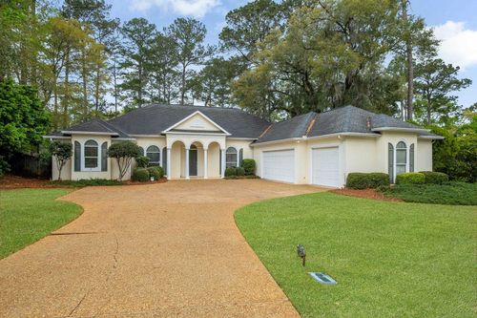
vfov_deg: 64.5
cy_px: 159
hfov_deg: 86.9
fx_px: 252
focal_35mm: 19
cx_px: 238
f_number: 8
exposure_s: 1/180
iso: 250
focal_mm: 12.6
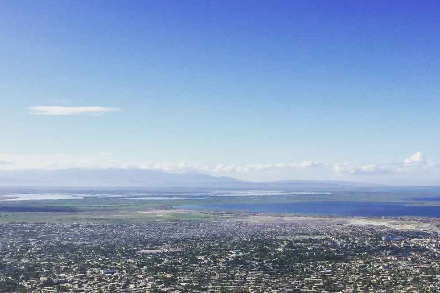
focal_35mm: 54
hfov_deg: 36.8
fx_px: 660
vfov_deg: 24.2
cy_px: 273
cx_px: 260
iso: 32
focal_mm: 4.15
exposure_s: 1/2326
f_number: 2.2
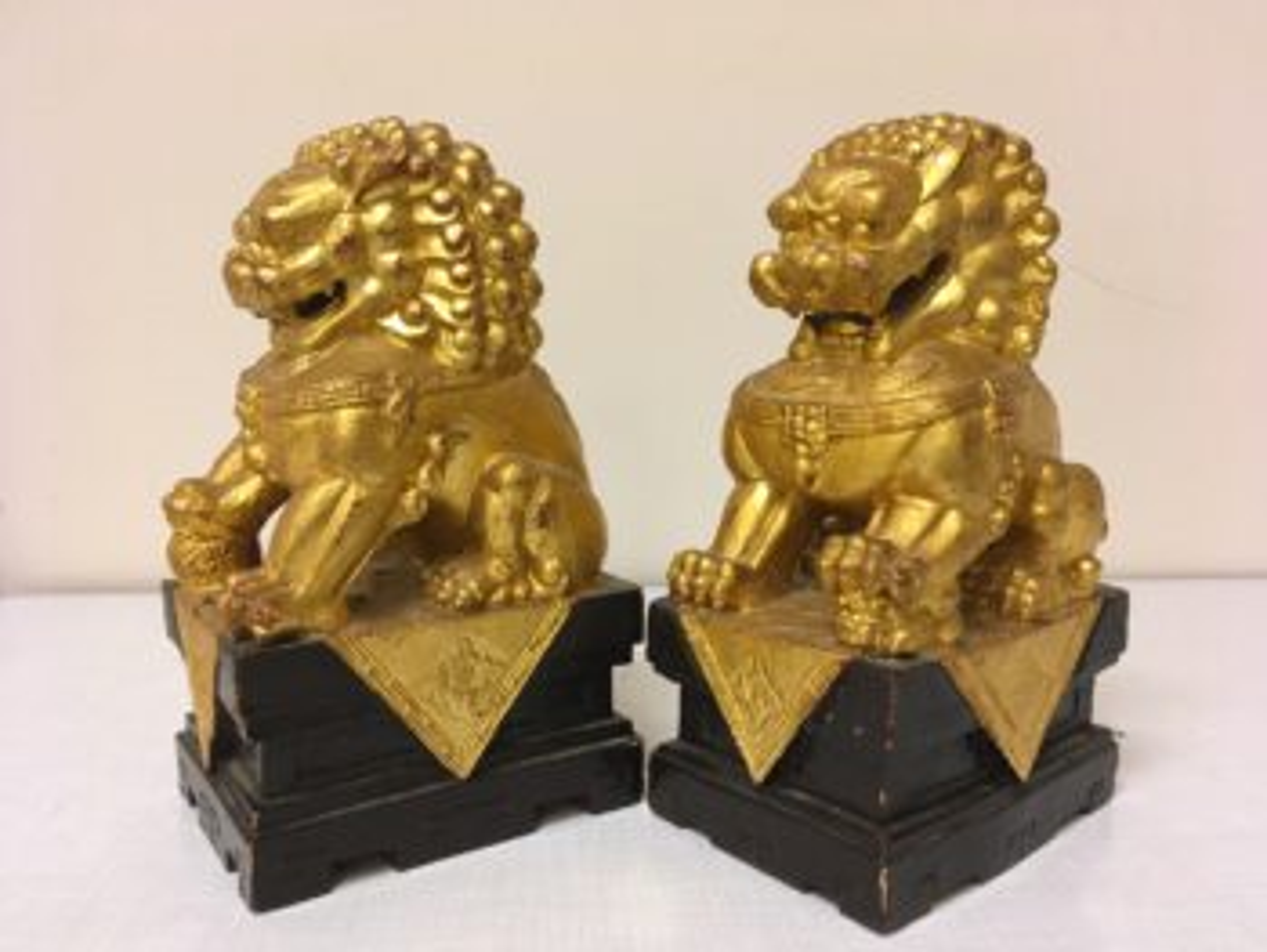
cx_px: 634
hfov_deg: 61.6
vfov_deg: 48.3
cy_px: 476
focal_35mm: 29
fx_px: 1062
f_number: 2.2
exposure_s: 1/33
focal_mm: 4.15
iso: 125
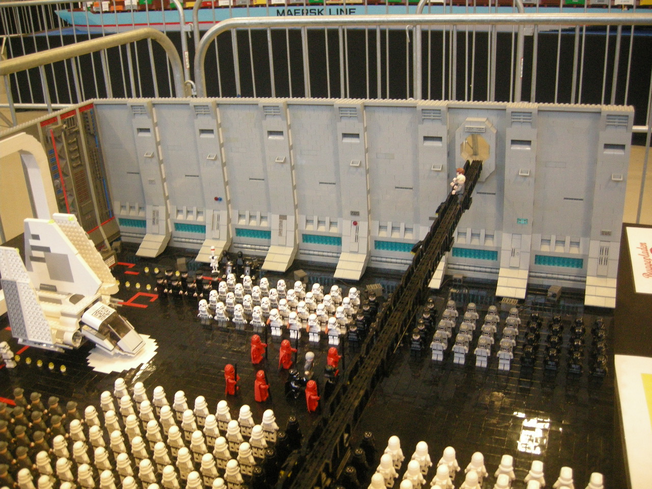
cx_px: 326
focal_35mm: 36
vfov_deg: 39.7
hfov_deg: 51.4
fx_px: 678
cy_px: 244
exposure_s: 1/14.8
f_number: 2.7
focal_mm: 7.5
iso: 400
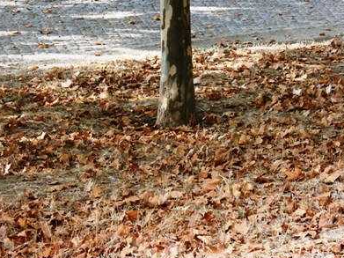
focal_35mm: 238
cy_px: 136
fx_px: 2364
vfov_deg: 6.2
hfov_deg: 8.3
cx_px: 201
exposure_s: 1/80
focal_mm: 33.17
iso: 200
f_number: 5.8
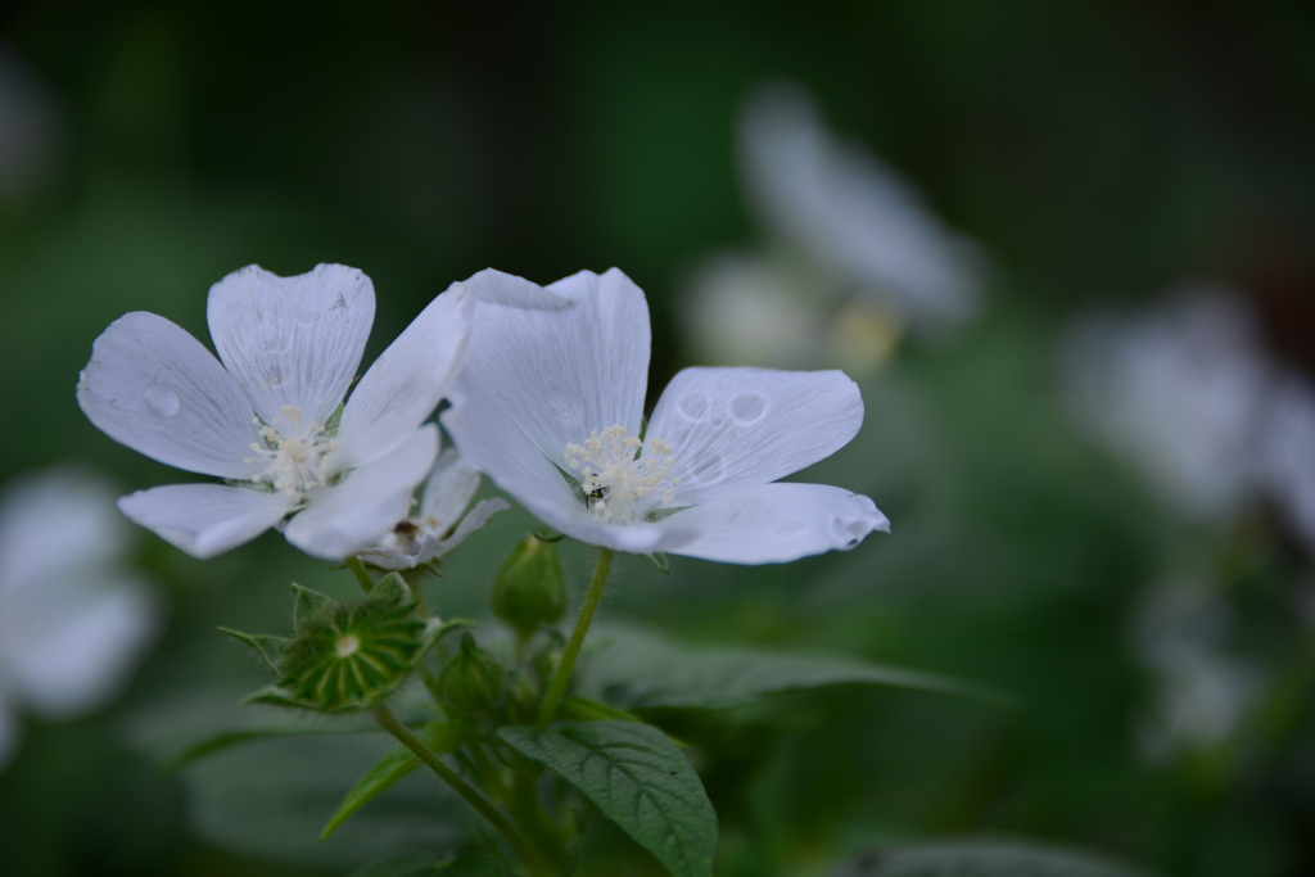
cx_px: 658
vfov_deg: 4.6
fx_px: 10959
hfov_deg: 6.9
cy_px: 438
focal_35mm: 300
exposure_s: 1/160
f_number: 5.6
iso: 100
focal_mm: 300
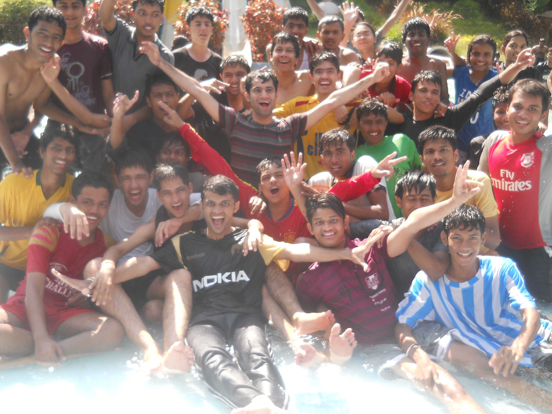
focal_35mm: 41
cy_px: 207
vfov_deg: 35.1
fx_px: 654
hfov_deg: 45.8
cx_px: 276
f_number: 3.1
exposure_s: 1/200
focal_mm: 6.72
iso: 80
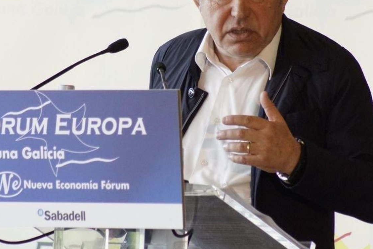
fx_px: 4631
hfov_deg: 4.6
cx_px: 186
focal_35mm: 447
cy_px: 93
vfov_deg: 3.1
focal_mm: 210
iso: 3200
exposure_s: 1/320
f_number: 5.6
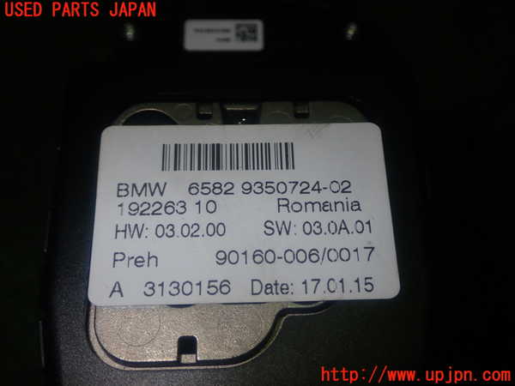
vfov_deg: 32.9
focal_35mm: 44
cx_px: 258
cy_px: 193
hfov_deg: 42.9
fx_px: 655
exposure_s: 1/40
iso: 200
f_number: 9
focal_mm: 7.84
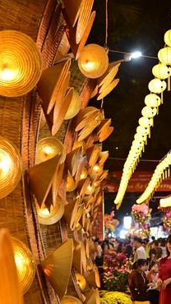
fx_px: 742
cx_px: 101
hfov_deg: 13.1
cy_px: 196
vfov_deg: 23.1
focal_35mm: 92
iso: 2500
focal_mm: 50
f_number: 2.5
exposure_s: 1/160
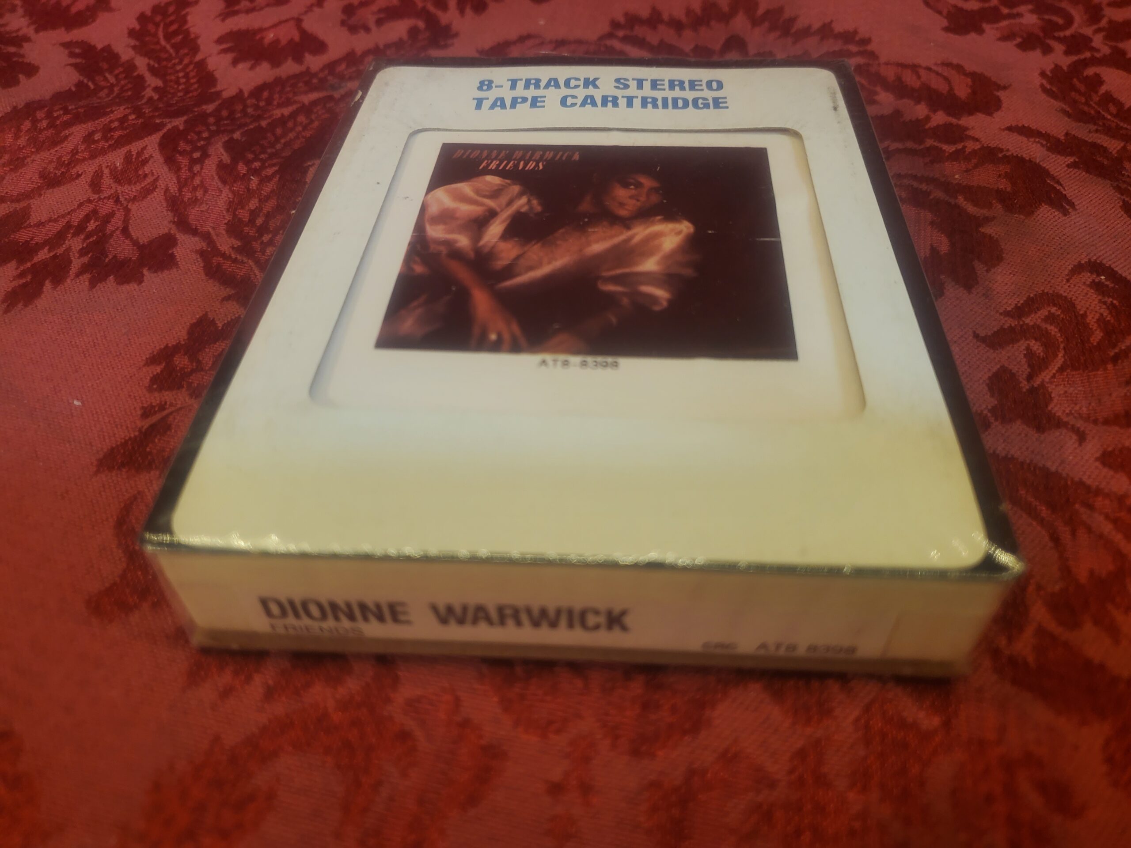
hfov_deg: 67.3
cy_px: 424
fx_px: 849
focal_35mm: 26
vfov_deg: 53.1
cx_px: 566
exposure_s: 1/120
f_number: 1.5
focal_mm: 4.3
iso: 64
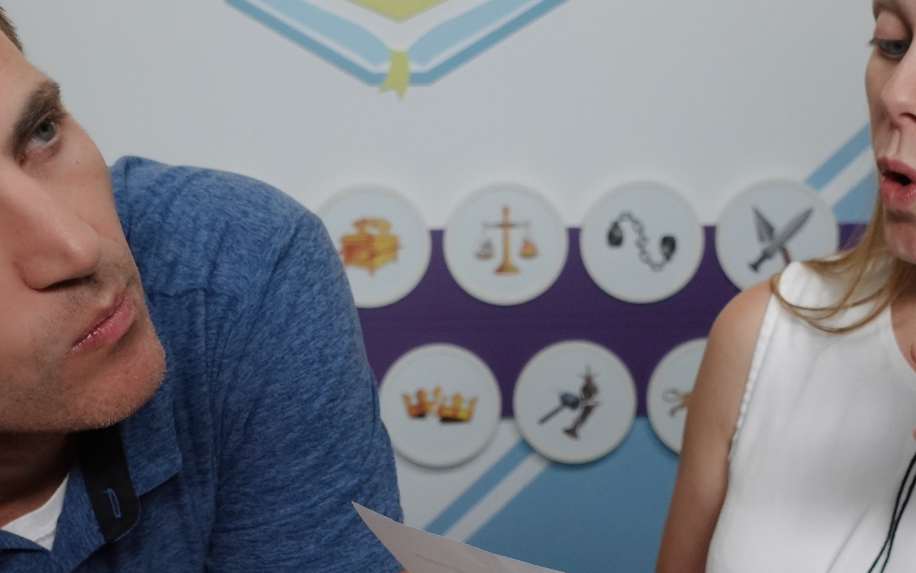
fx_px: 1748
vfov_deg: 18.6
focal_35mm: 70
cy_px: 319
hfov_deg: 29.4
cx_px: 448
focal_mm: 11.3
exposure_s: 1/100
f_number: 2.8
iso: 800
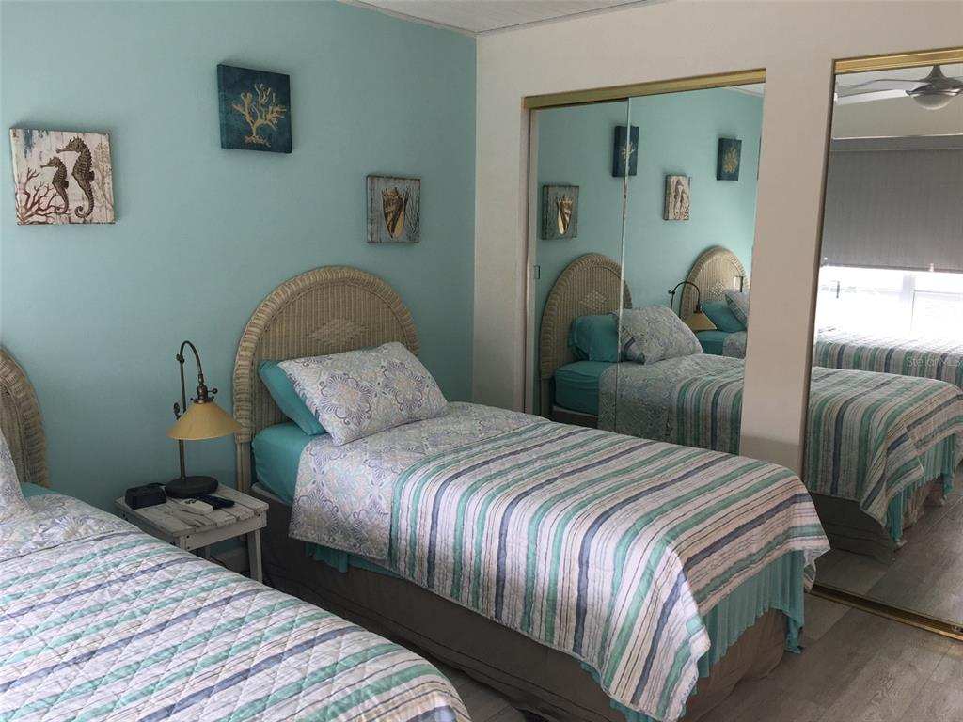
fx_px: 807
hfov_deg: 61.7
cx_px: 482
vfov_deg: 48.2
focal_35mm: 29
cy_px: 361
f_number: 2.2
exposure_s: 1/60
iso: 25
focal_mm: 4.15
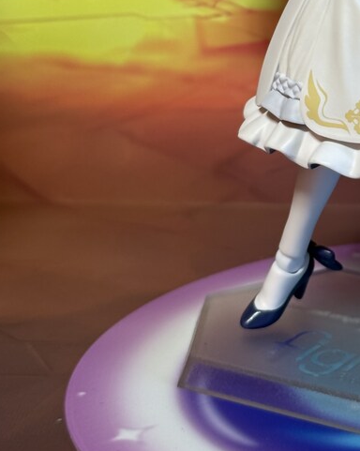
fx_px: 1560
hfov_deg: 12.9
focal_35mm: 117
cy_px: 27
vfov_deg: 16.2
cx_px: 416
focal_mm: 6.76
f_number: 1.78
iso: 50
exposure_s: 1/60
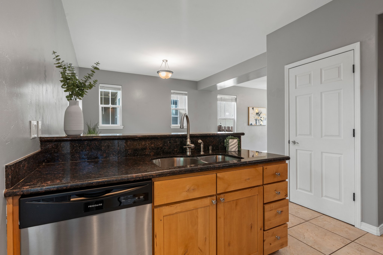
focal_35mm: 17
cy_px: 128
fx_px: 181
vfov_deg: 70.4
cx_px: 192
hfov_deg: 93.3
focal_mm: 17
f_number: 8
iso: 400
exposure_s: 1/3
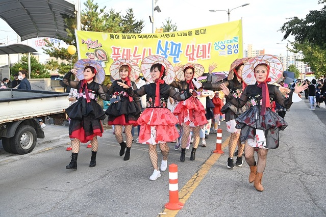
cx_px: 163
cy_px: 108
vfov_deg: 38.9
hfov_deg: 55.8
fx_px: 308
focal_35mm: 34
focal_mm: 34
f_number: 4
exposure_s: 1/500
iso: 640
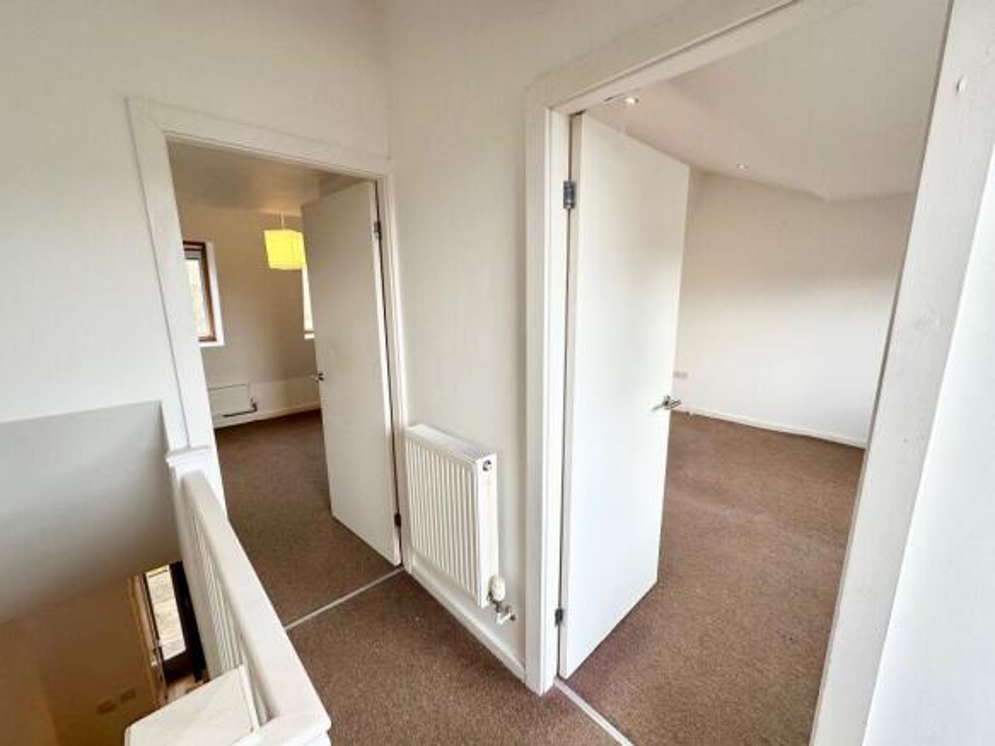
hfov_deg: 102.1
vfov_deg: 85.7
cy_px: 373
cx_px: 498
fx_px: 402
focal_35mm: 14
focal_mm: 2.22
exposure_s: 1/100
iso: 100
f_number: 2.2
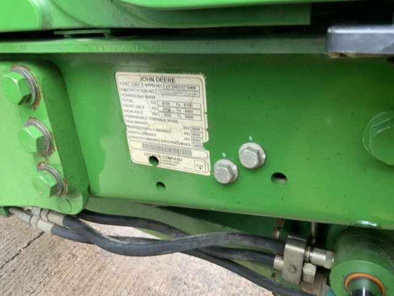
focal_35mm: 29
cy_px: 148
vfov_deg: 48.2
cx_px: 197
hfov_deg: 61.7
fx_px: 330
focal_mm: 3
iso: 125
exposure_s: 1/60
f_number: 1.8
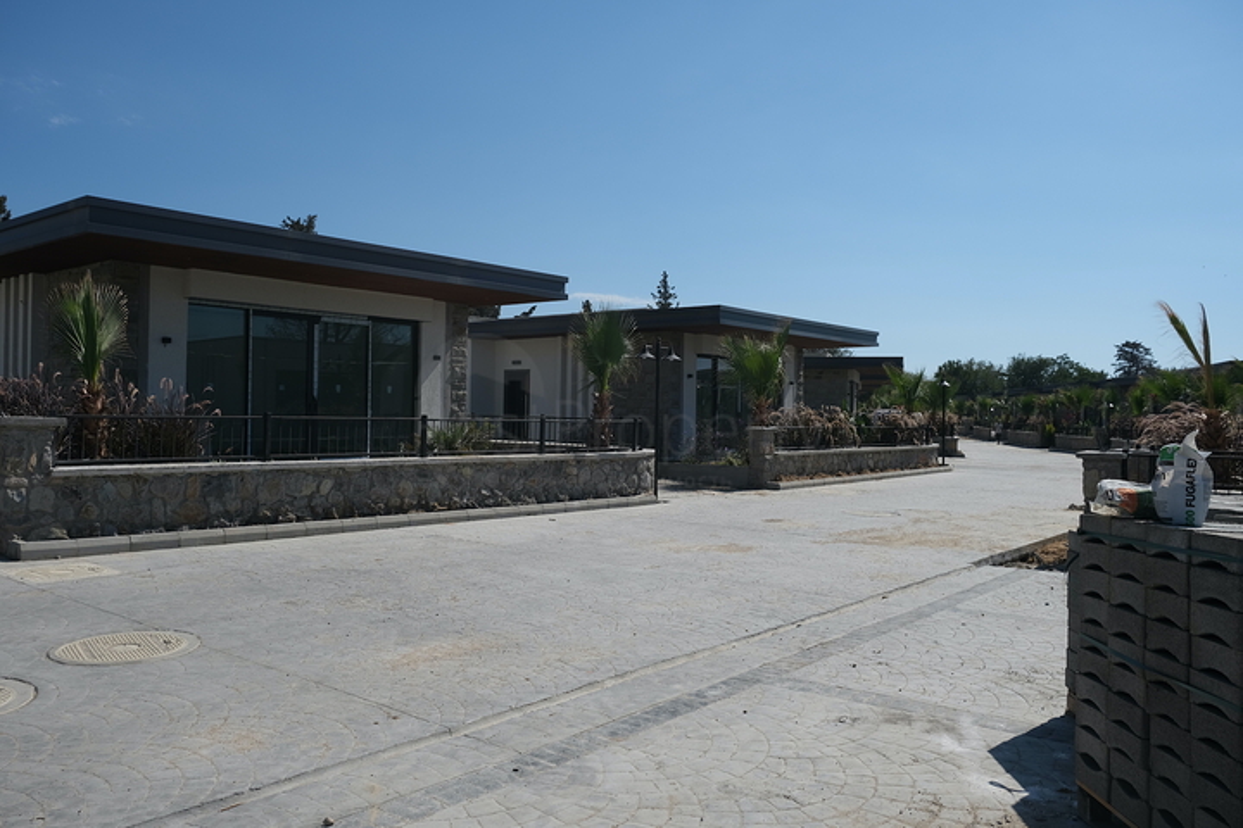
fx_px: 932
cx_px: 622
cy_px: 414
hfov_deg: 67.4
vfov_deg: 47.9
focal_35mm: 27
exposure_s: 1/1300
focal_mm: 18
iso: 160
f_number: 5.6
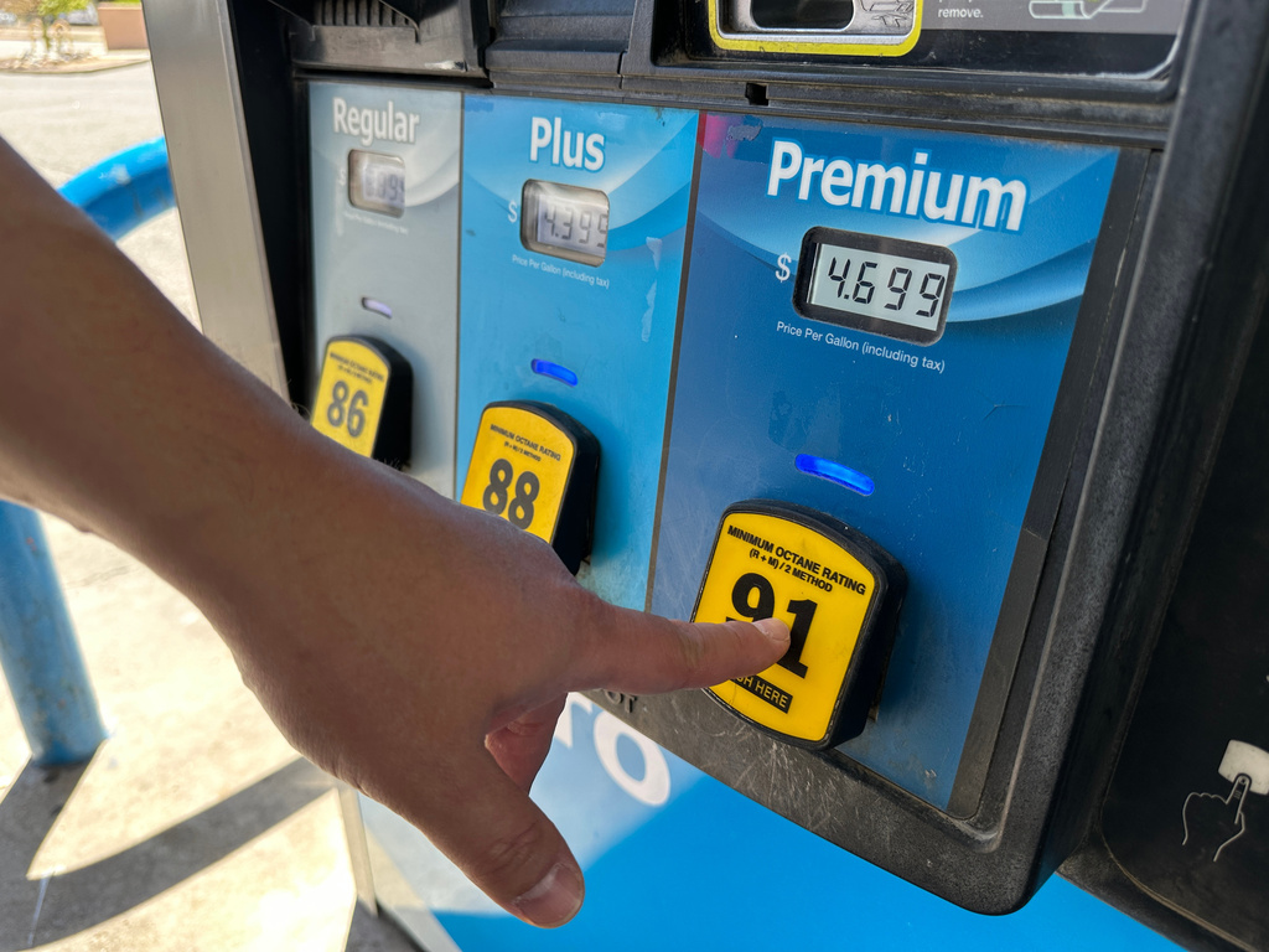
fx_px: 880
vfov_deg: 56.8
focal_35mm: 24
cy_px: 476
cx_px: 634
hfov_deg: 71.6
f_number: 1.8
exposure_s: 1/441
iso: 80
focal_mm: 6.9
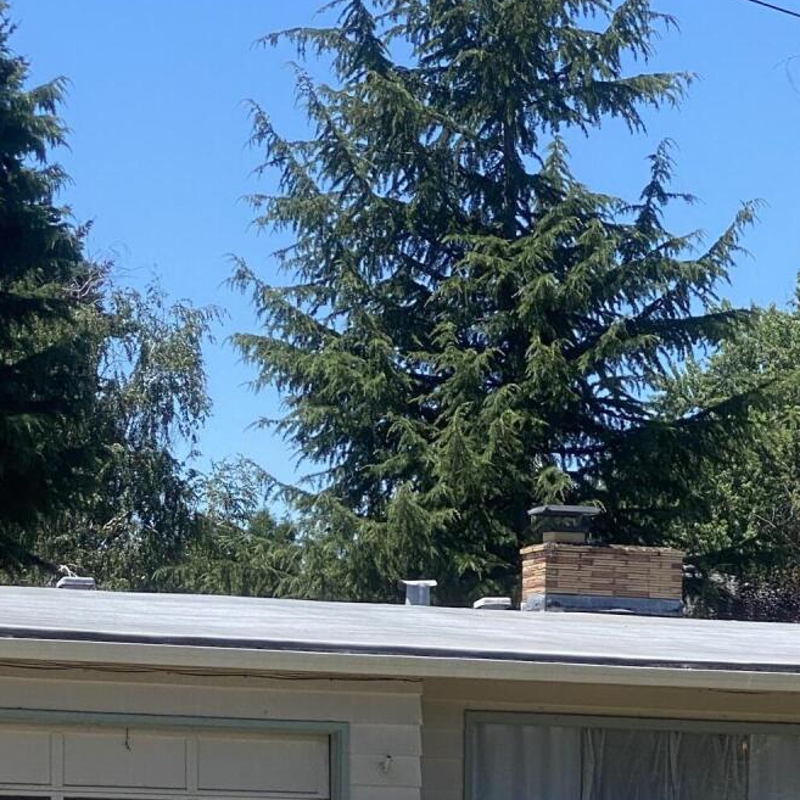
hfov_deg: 12.3
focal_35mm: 140
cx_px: 833
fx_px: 3661
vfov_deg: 12.1
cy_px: 1065
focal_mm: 6
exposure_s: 1/959
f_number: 2
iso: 20
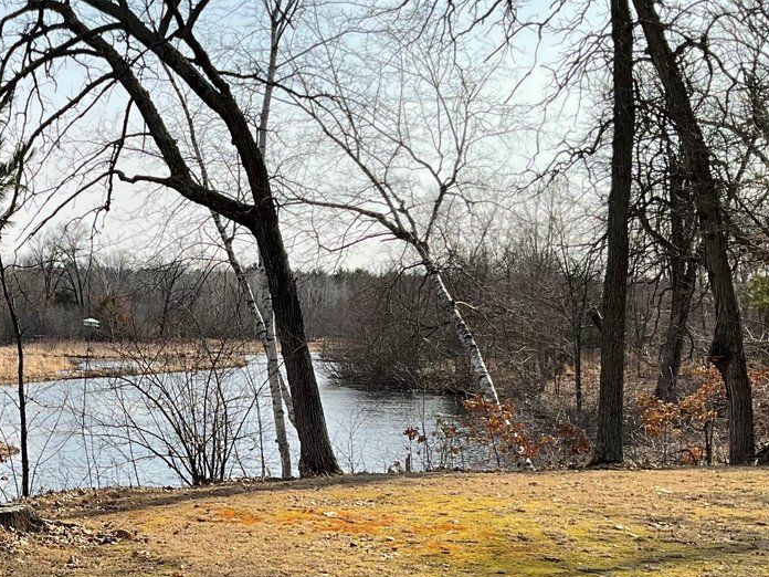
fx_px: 1400
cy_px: 494
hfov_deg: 29.5
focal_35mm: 63
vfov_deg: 22.8
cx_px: 80
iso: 25
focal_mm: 3
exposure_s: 1/1451
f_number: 1.8
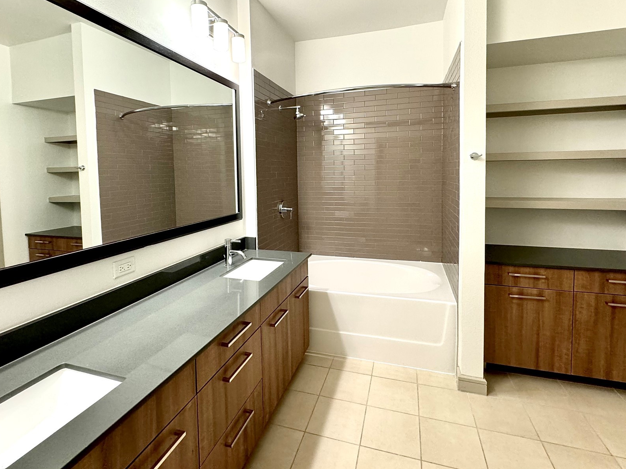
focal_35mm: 18
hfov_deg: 87.7
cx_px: 303
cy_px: 189
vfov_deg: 70.9
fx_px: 326
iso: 200
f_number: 2.2
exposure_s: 1/60
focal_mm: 2.22
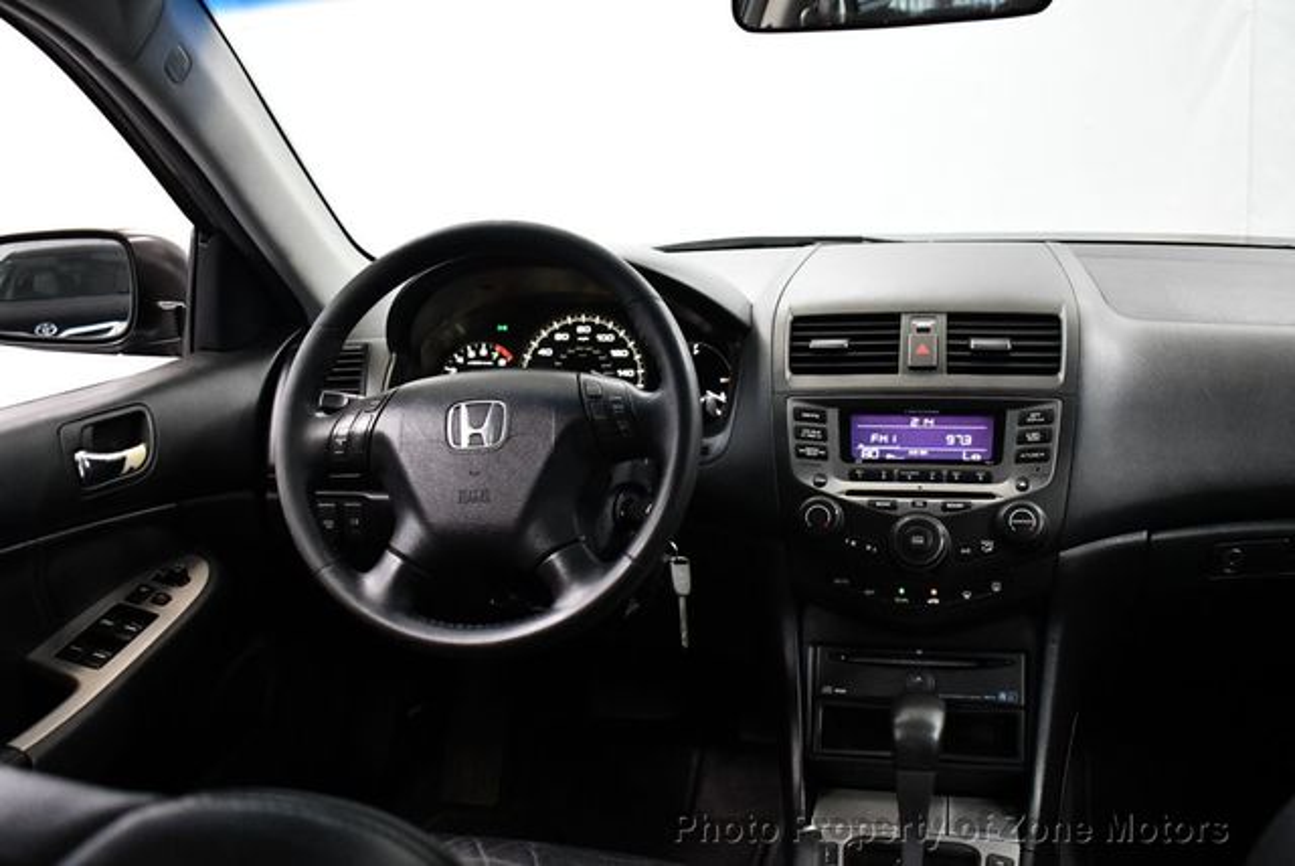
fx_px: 1296
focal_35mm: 36
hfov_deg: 53.1
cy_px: 433
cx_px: 648
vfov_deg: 36.9
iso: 3200
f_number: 3.5
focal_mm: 18
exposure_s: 1/125
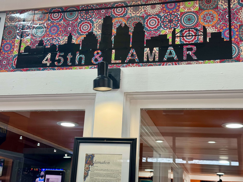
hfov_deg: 39.7
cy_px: 91
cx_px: 122
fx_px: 337
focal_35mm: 48
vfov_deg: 30.3
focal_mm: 6.76
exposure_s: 1/120
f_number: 1.78
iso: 50
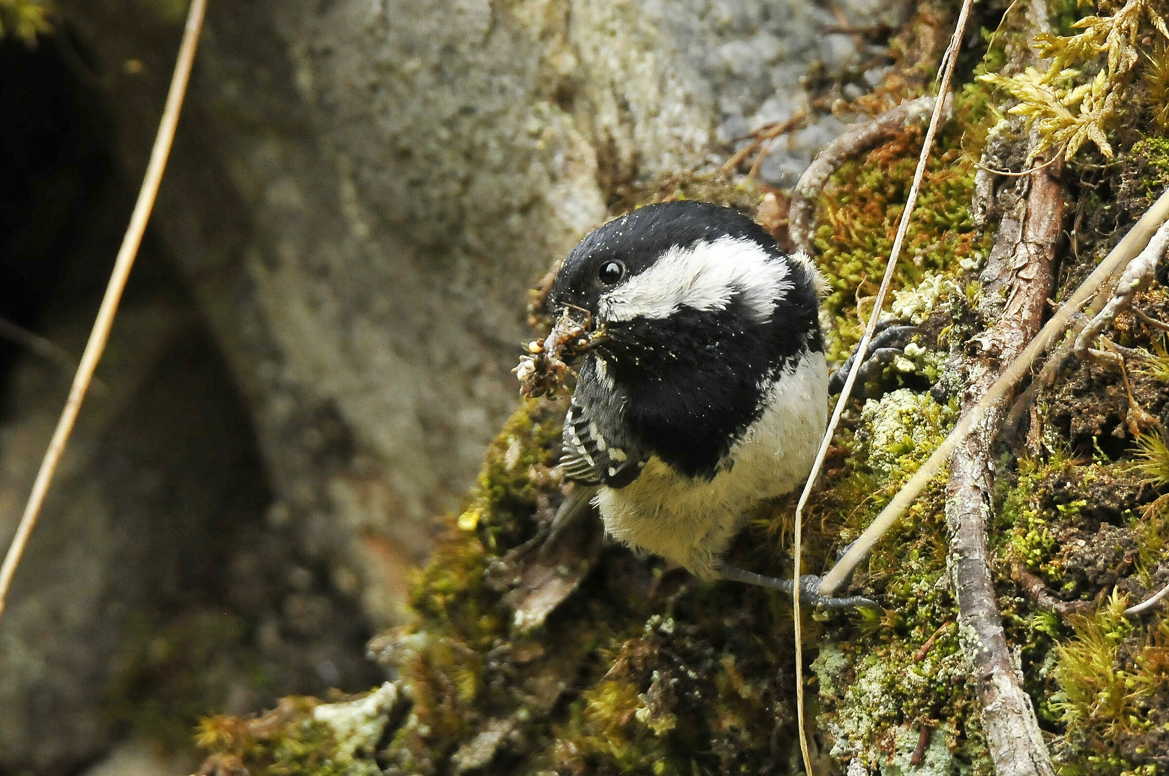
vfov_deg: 1.5
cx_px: 584
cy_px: 388
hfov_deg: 2.3
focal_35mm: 900
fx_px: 29189
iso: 1000
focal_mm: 600
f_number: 8
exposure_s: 1/125
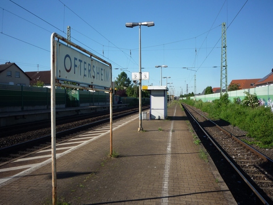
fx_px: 252
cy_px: 102
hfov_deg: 56.8
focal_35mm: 32
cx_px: 136
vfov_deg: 44.2
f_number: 5
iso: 100
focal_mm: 5.2
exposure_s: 1/400
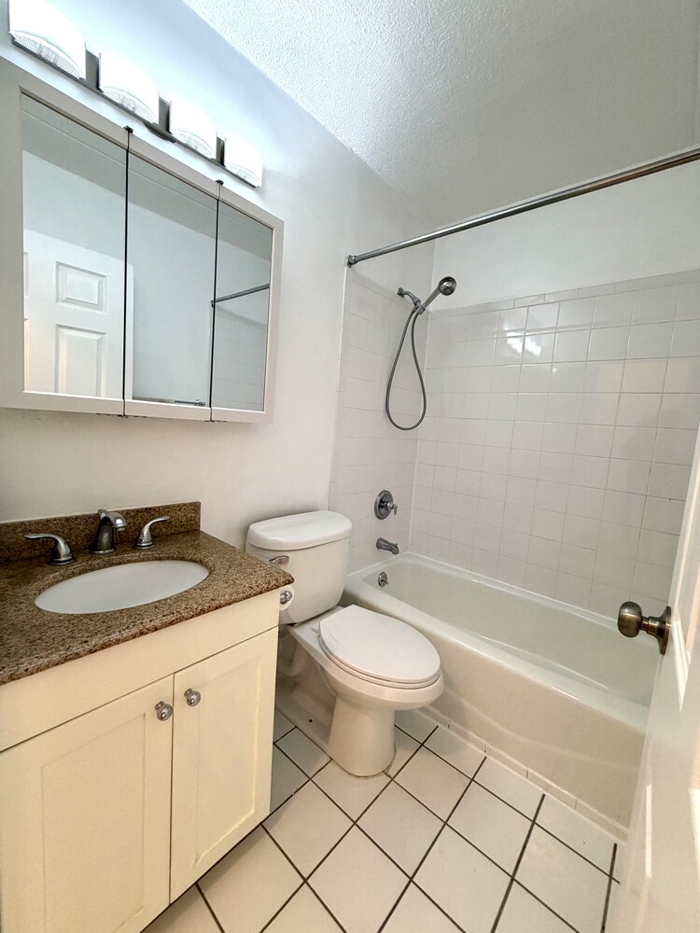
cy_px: 466
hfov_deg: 85.7
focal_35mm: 14
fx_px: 377
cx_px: 350
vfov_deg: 102.1
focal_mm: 2.22
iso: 200
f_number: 2.2
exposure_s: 1/120
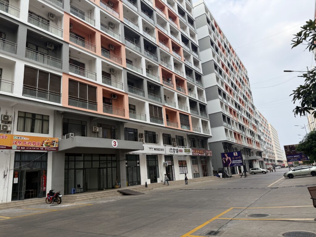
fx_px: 219
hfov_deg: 71.6
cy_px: 118
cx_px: 158
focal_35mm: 24
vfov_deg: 56.8
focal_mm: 6.76
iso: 100
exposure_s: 1/1000
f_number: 1.78
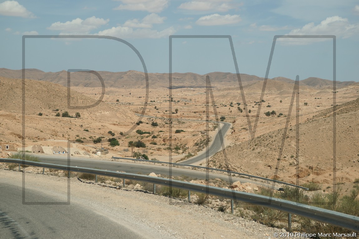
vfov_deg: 19.5
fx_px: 698
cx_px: 180
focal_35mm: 70
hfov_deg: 28.8
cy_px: 120
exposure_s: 1/800
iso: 100
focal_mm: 70
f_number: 6.3
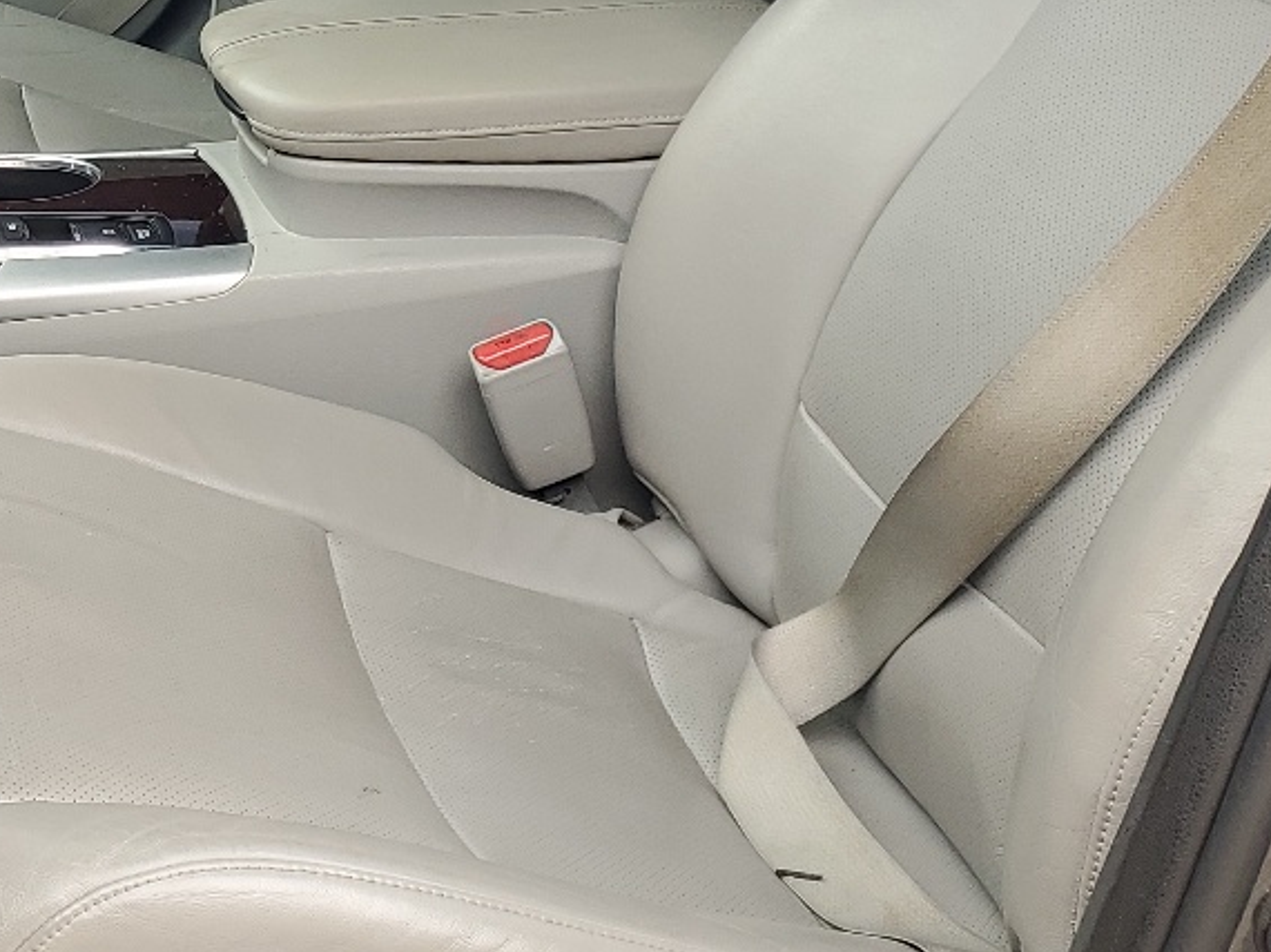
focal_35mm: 73
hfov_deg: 25.5
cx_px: 38
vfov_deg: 19.6
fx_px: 2679
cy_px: 9
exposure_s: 1/185
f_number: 1.5
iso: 50
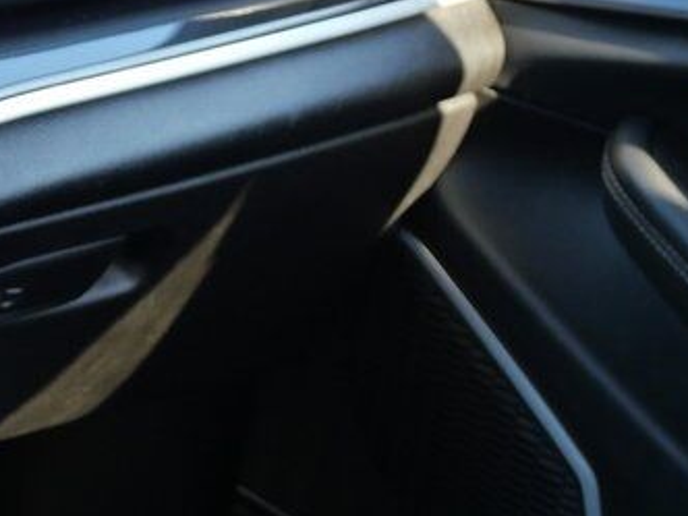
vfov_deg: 19.9
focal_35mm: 74
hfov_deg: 24.2
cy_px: 257
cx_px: -116
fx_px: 1471
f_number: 3.5
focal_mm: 12
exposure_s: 1/125
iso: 320
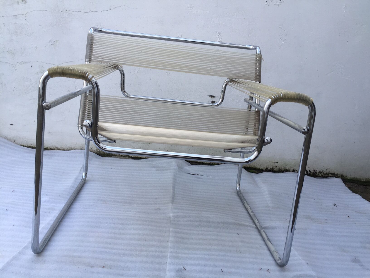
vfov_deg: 48.2
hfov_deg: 61.7
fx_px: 310
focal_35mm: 29
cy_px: 139
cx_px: 185
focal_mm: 4.15
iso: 32
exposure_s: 1/100
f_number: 2.2
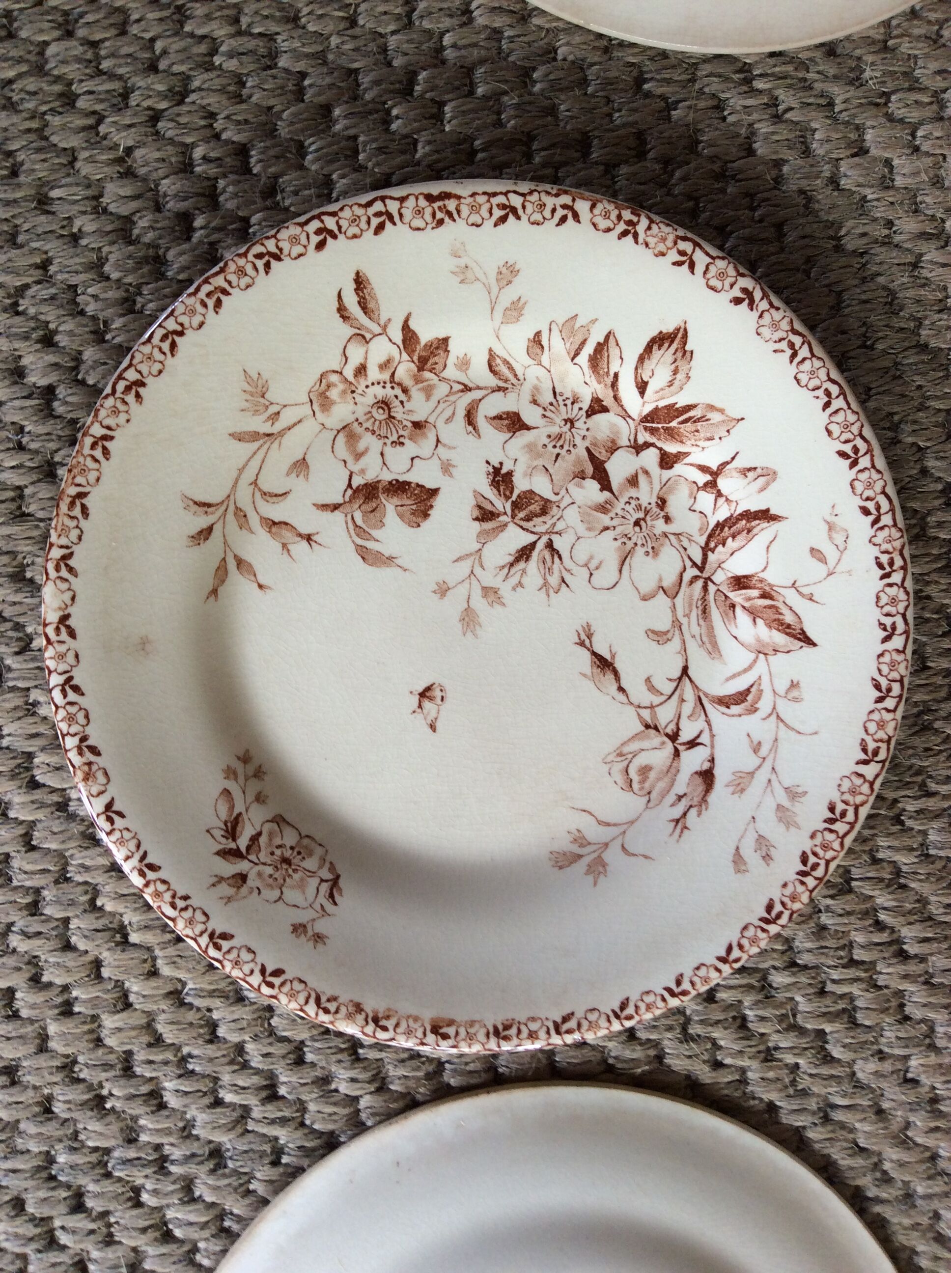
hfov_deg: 44.1
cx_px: 476
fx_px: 1175
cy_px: 636
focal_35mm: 32
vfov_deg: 56.9
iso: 50
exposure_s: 1/25
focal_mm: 3.3
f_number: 2.4
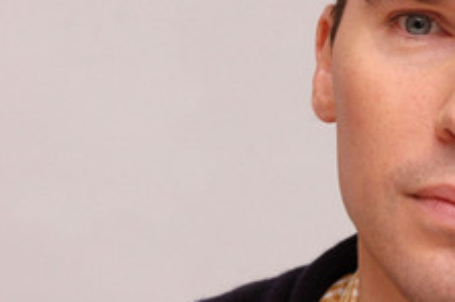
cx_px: 396
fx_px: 4933
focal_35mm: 391
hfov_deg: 5.3
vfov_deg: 3.5
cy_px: 190
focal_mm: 145
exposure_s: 1/800
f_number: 9
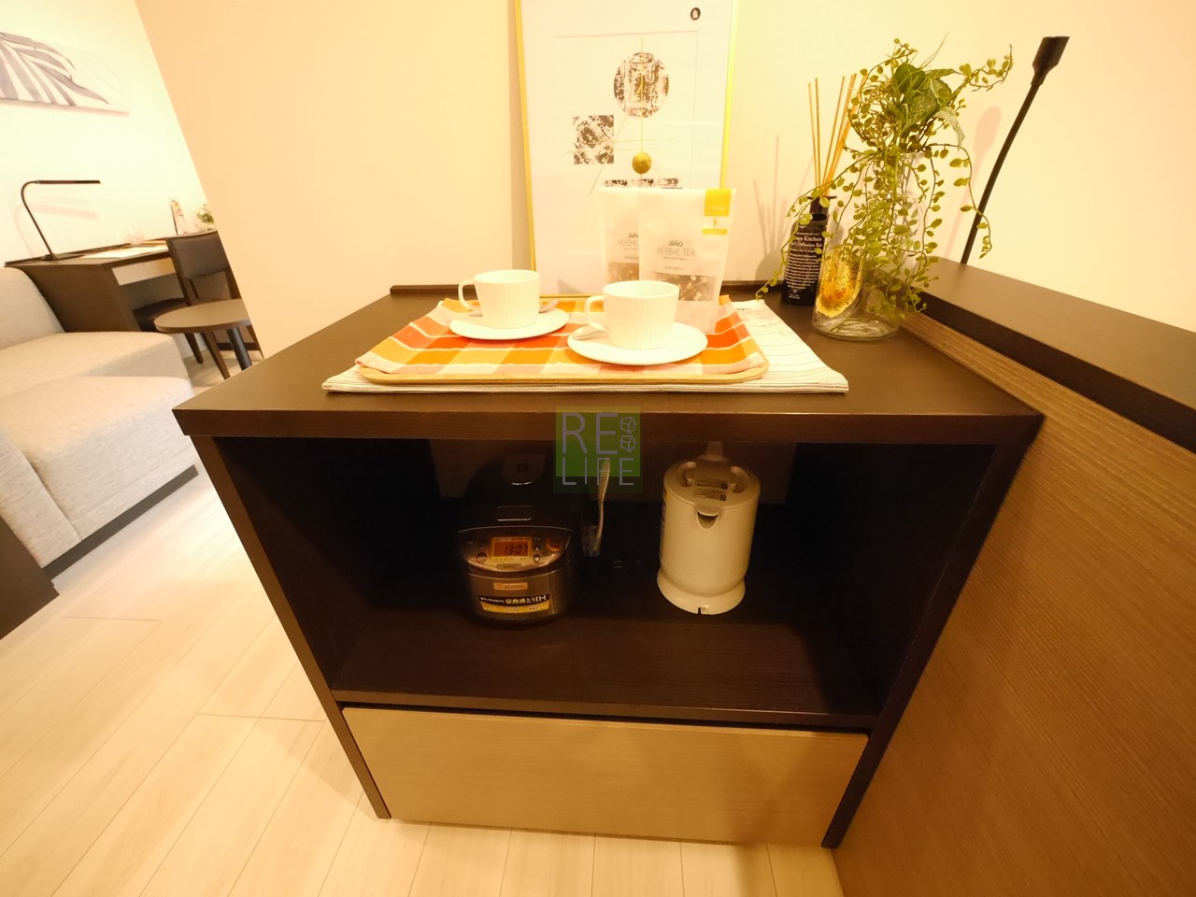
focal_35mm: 14
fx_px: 484
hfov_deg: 102.1
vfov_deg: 85.7
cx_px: 598
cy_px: 448
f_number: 4
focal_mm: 7
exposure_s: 1/60
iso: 3200
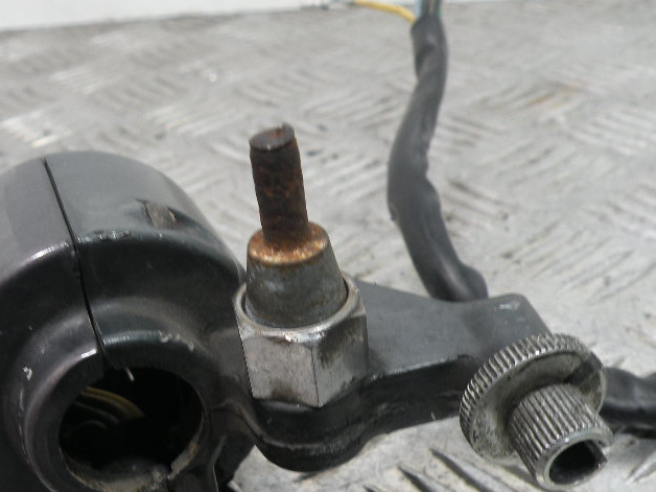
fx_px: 834
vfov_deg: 32.5
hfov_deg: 42.9
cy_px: 346
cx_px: 295
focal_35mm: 44
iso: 78
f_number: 2.8
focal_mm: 4.7
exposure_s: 1/61.3
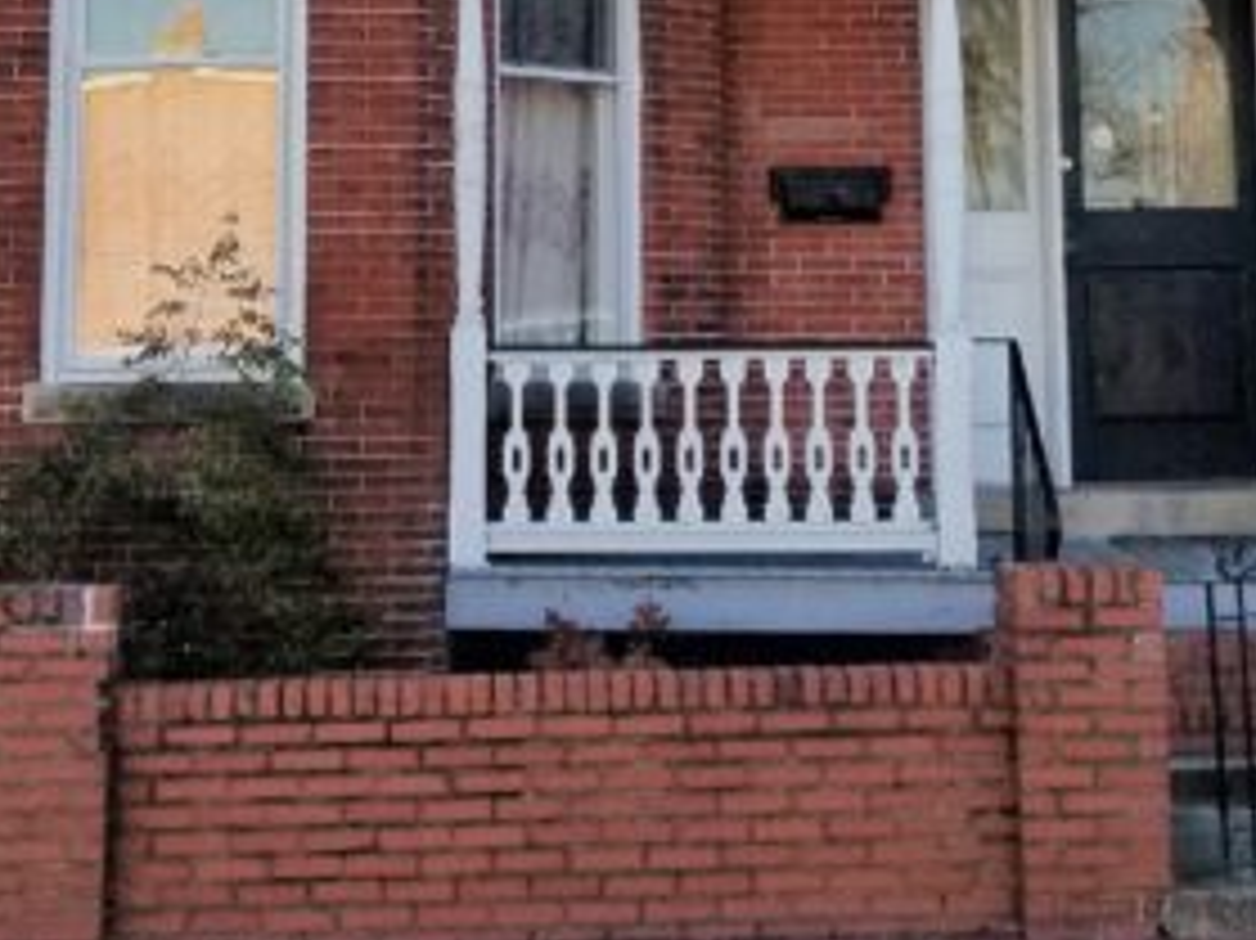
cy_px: -268
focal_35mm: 85
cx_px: 596
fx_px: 3083
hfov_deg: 23.0
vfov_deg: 16.4
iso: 50
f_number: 1.7
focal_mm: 4.25
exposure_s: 1/1360
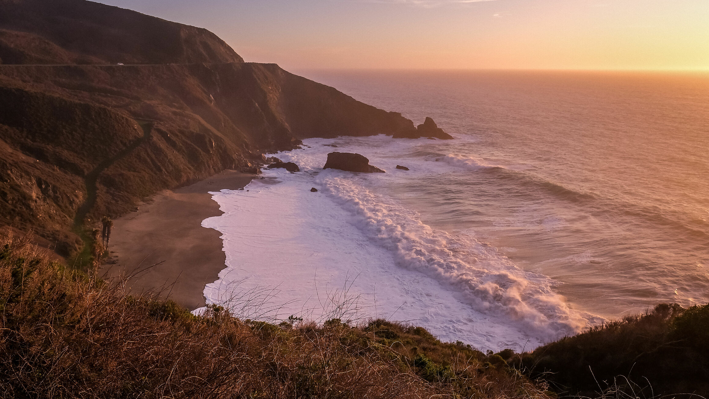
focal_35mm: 26
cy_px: 197
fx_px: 489
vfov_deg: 44.4
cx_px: 350
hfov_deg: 71.9
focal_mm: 16
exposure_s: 1/120
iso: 160
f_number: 6.4
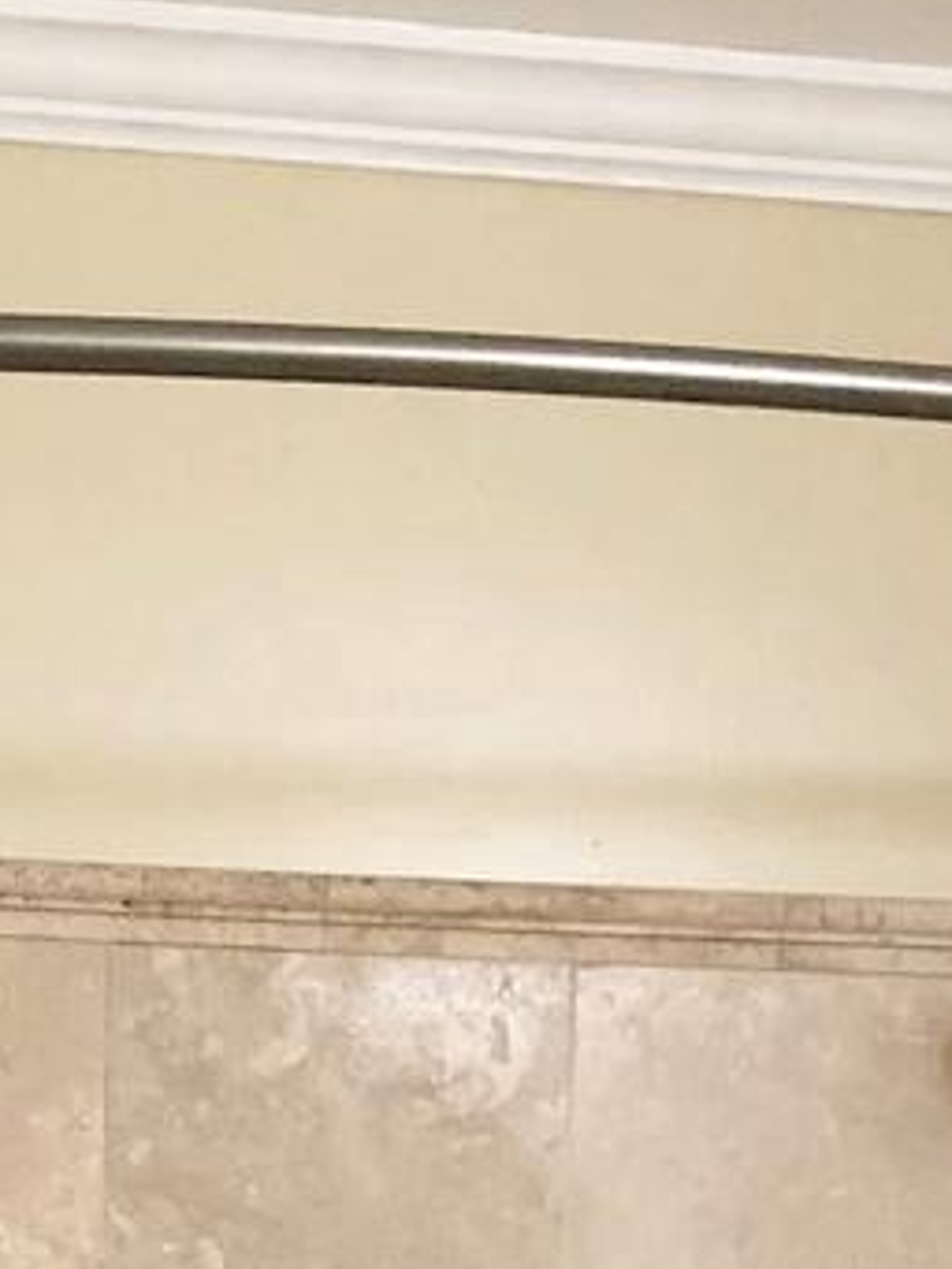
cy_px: 2177
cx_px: 283
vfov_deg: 14.1
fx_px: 4617
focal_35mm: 126
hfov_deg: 11.8
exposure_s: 1/15
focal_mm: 4
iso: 50
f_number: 1.8
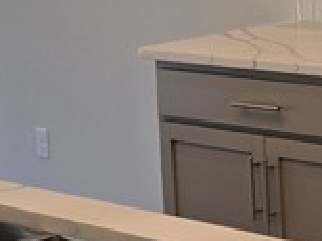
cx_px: 274
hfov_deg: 12.8
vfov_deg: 9.6
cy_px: -6
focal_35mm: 153
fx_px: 1421
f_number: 1.8
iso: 64
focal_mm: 5.4
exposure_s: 1/120
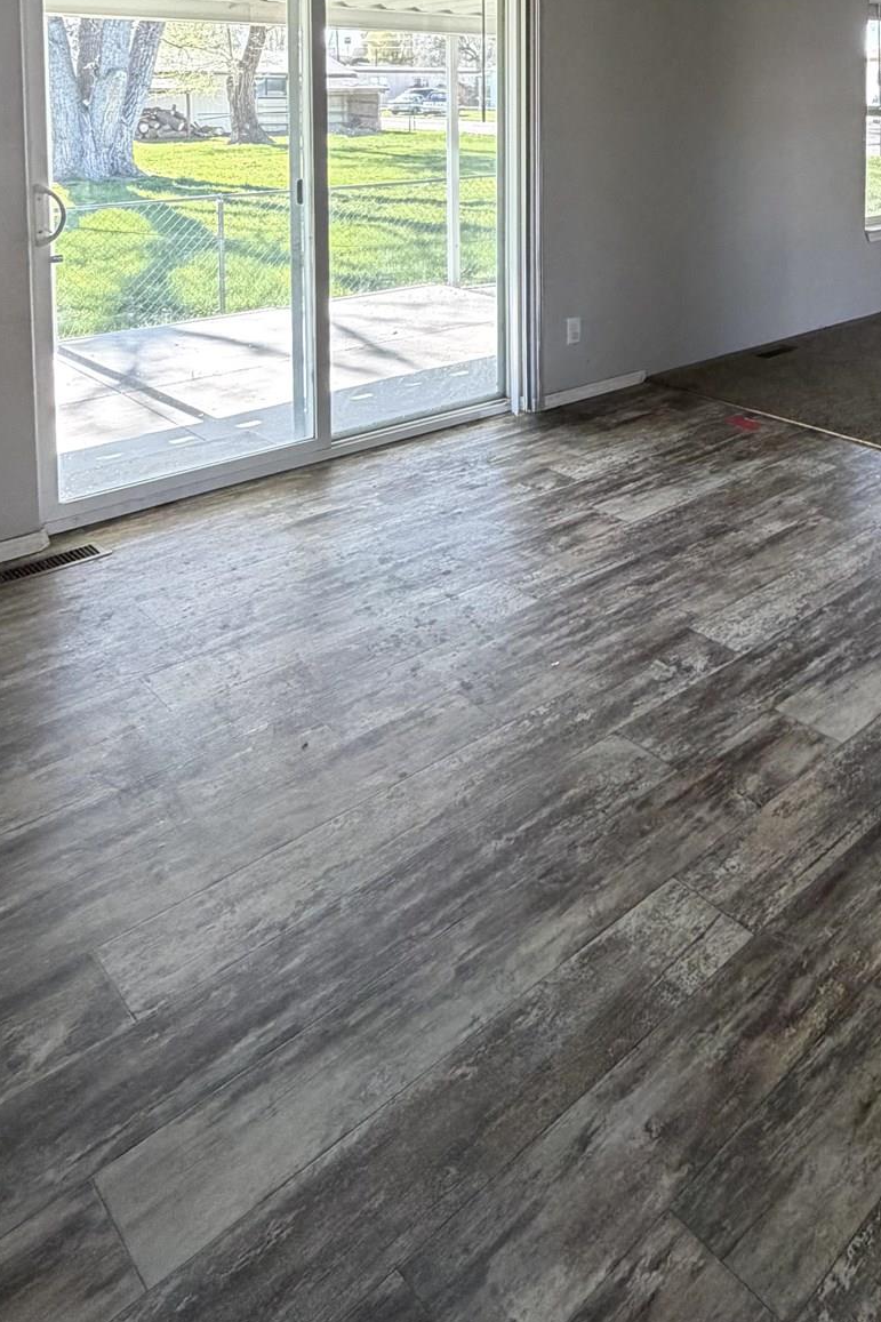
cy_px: 159
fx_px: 1065
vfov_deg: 56.0
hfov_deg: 41.3
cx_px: 798
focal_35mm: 29
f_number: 2.2
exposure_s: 1/110
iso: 320
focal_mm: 2.22
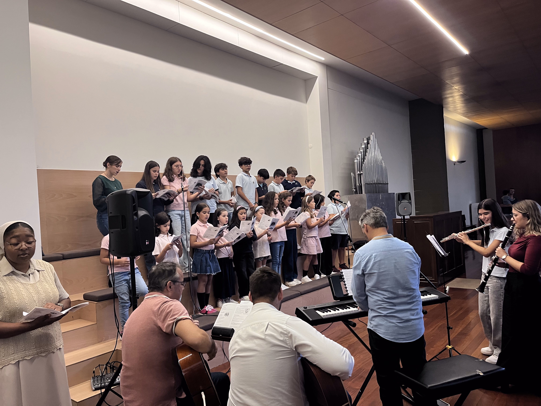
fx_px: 406
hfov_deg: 67.3
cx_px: 270
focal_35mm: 26
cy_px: 203
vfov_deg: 53.1
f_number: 1.6
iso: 200
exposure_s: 1/50
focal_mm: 5.1
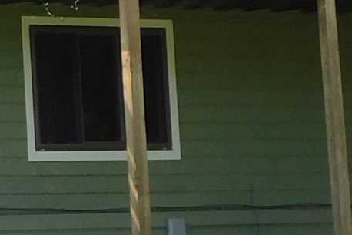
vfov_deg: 5.5
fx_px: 2456
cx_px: -651
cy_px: -12
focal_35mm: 251
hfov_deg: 7.4
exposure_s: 1/400
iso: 125
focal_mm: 6.3
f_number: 3.5
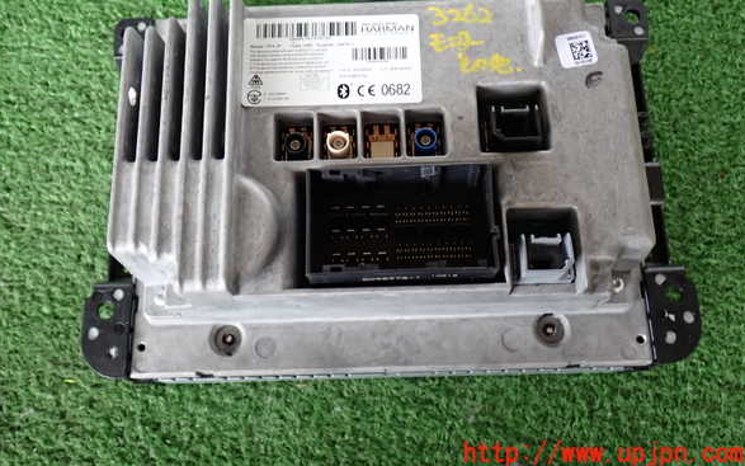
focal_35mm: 39
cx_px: 369
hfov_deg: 50.4
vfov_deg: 32.7
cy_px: 184
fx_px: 792
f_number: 2.5
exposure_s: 1/40
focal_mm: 6.37
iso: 250
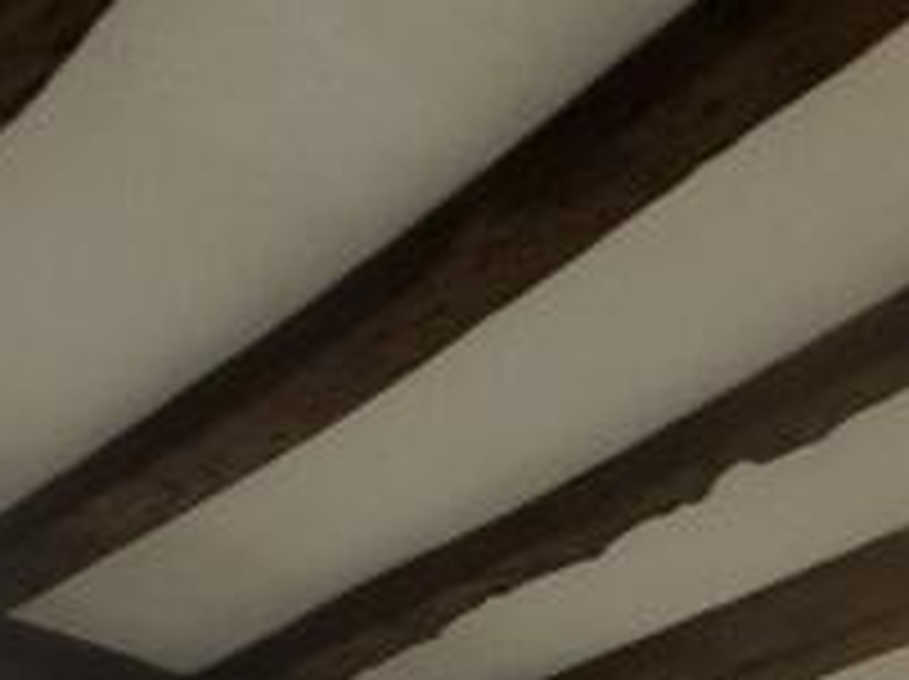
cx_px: 342
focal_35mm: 71
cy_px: 1504
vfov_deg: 15.1
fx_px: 1862
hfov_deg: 27.3
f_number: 2.2
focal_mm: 2.22
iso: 250
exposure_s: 1/100
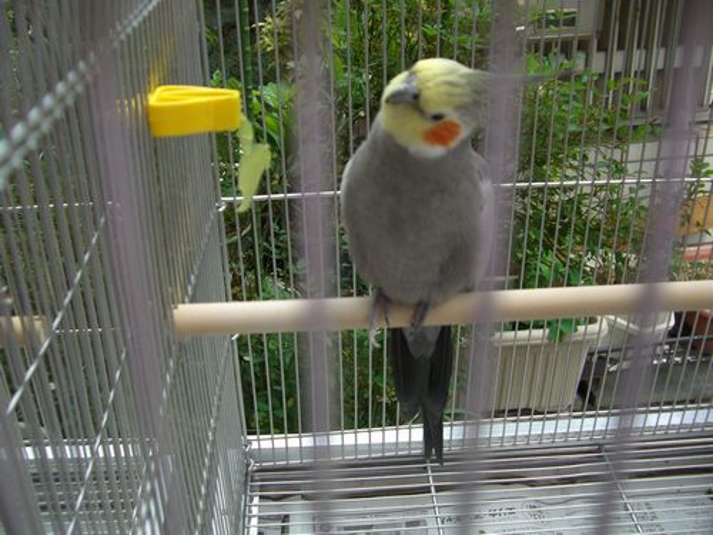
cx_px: 356
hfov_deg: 49.0
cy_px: 268
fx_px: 783
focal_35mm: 38
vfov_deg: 37.7
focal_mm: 7.9
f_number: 2.8
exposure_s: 1/250
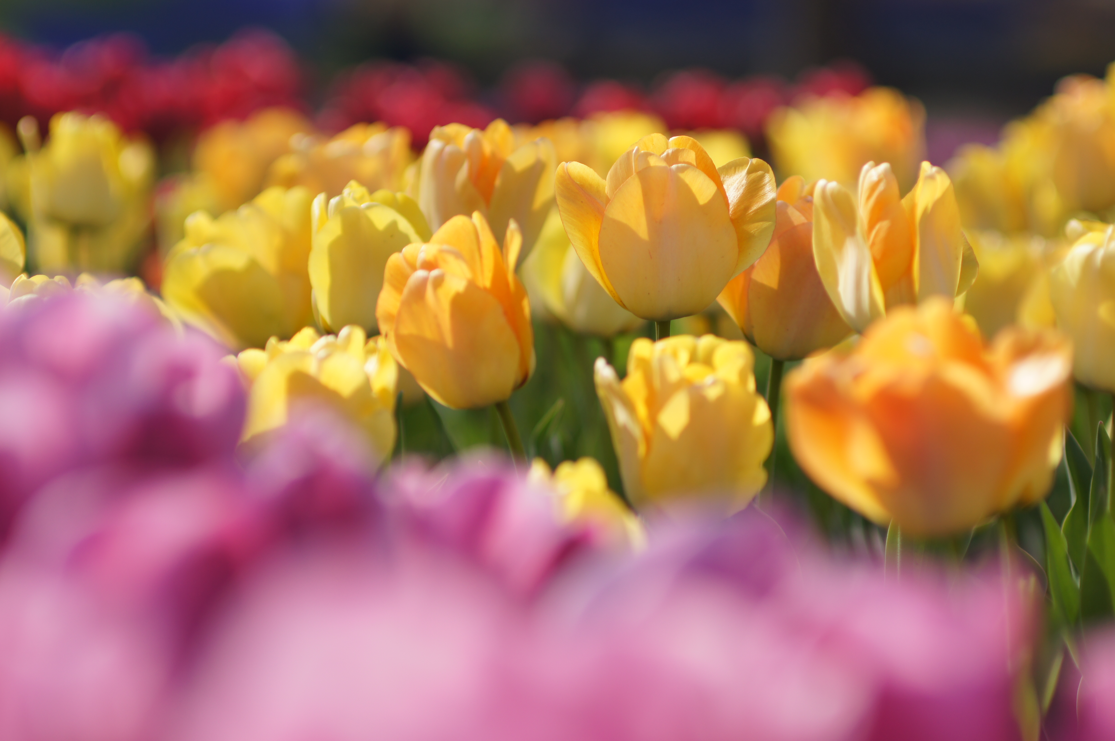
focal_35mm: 150
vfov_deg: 9.1
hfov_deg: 13.7
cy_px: 370
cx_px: 558
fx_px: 4641
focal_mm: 100
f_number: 2.8
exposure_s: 1/1250
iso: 100
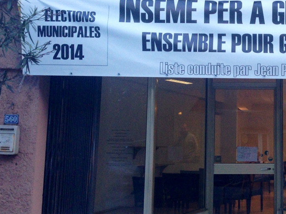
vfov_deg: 24.0
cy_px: 82
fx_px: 504
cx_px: 260
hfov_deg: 30.3
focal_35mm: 61
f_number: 2.4
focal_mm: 4.12
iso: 64
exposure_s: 1/60
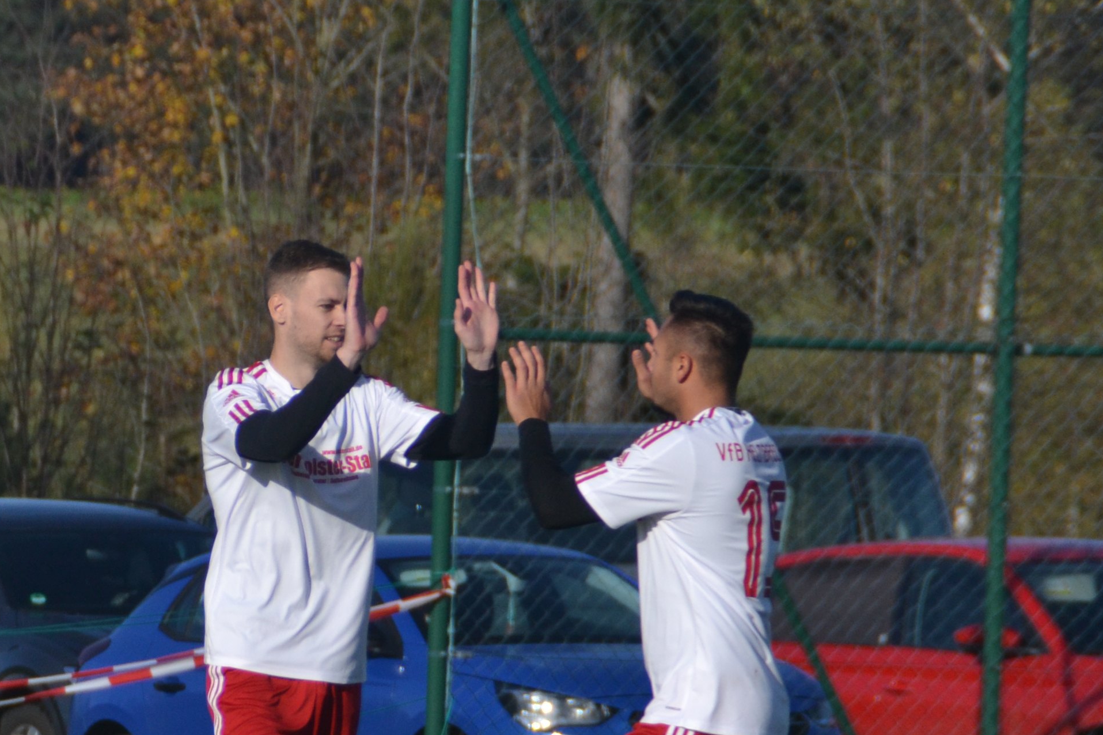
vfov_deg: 1.9
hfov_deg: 2.9
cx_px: -71
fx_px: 22116
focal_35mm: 722
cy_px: 506
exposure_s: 1/1600
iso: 400
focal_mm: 200
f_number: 6.3
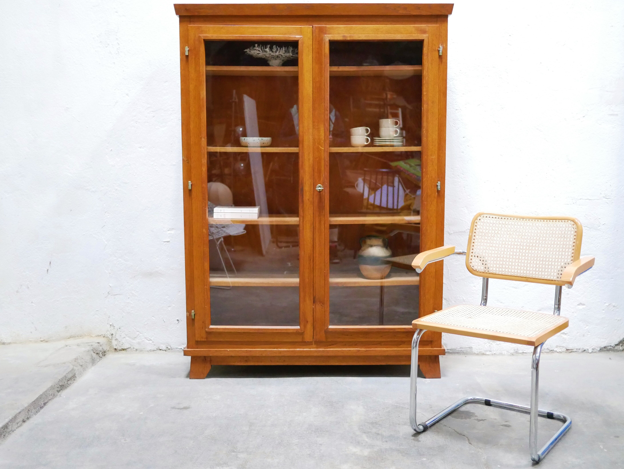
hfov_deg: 44.8
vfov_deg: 34.4
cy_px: 234
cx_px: 321
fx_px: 757
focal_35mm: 42
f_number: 1.7
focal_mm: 20
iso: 2500
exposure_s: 1/60
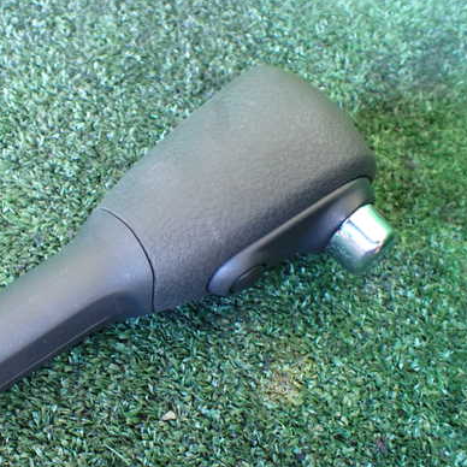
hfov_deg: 39.9
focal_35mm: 41
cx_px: 120
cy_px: 248
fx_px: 626
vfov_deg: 40.9
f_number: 2.3
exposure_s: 1/30
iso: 1000
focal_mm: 5.4
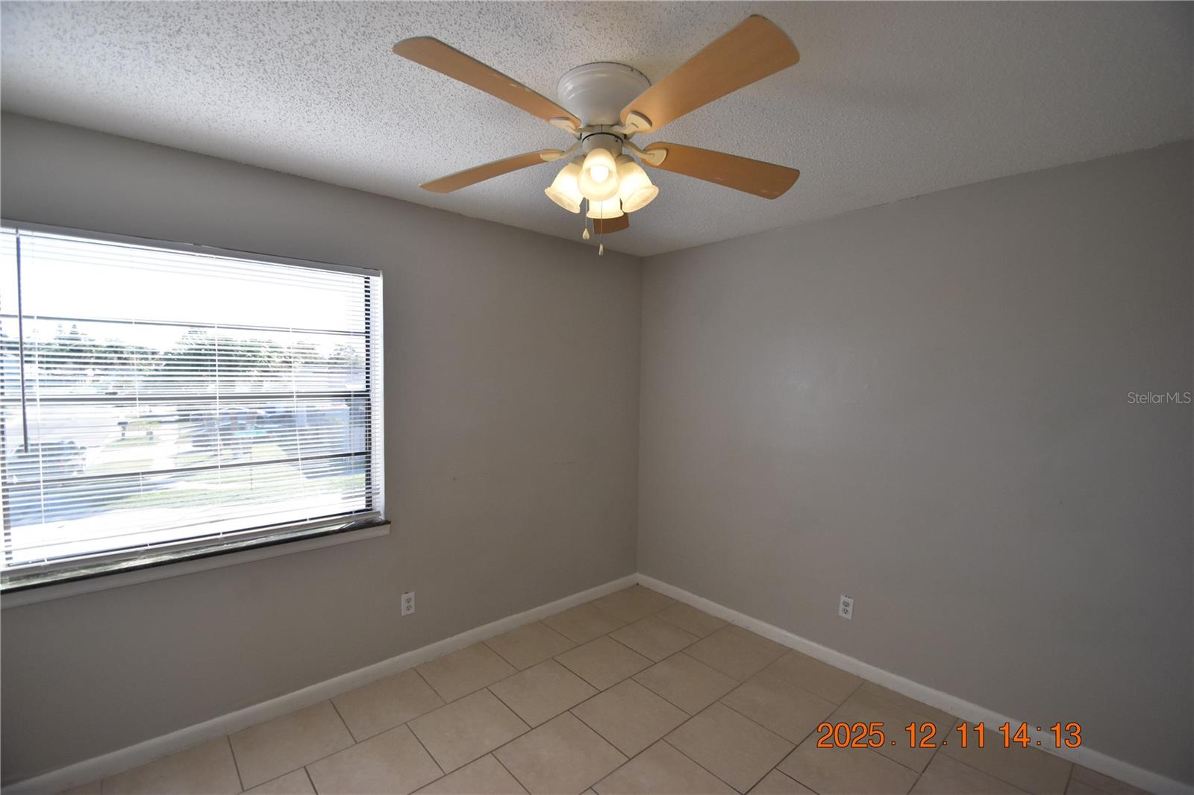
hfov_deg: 100.4
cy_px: 398
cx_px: 597
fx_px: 497
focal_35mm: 15
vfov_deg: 77.3
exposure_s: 1/1500
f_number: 3.5
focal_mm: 10
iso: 800
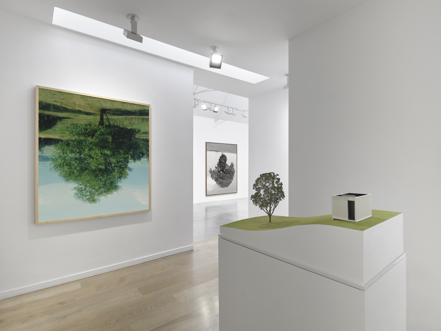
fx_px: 229
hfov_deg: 87.7
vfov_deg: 71.6
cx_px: 220
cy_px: 166
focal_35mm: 18
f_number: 11
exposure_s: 1/3
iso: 200
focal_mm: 23
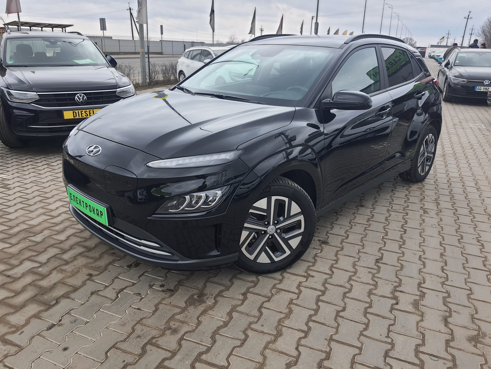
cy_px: 184
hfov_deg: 67.3
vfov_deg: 53.1
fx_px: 369
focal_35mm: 26
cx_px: 246
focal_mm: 4.32
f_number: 1.7
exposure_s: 1/453
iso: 50
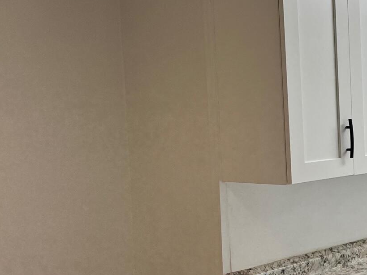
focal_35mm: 64
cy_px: 138
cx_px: 368
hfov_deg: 28.4
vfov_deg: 22.9
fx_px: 678
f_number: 1.5
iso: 64
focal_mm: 5.7
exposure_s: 1/121
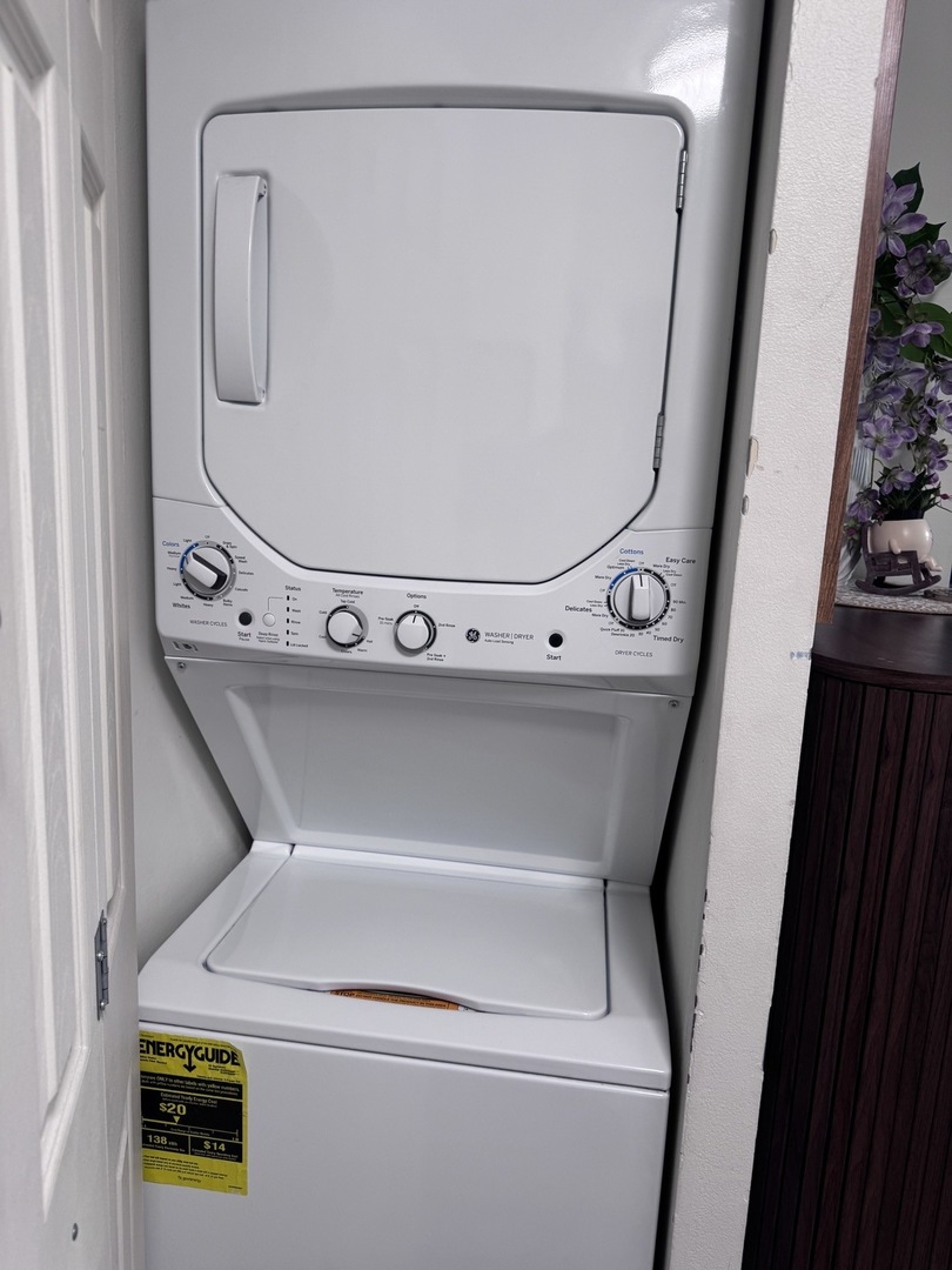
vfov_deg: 71.6
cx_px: 476
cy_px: 635
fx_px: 880
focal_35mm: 24
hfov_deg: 56.8
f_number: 1.78
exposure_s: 1/60
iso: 125
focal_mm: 6.76
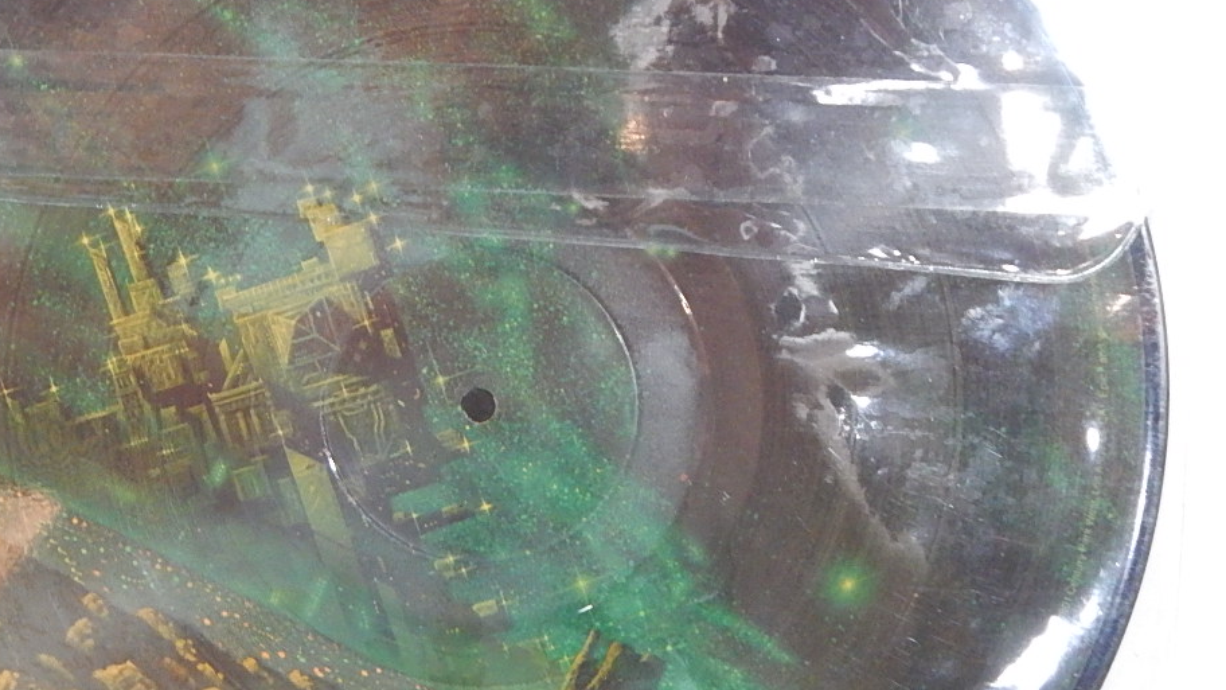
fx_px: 2113
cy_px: 410
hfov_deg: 32.2
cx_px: 480
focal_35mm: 65
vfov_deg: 18.5
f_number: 3.3
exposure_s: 1/25
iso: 400
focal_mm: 6.1
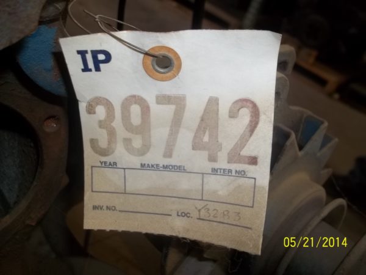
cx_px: 183
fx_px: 338
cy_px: 138
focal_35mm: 32
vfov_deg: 44.2
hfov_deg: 56.8
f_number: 2.9
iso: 64
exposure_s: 1/30
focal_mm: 5.7
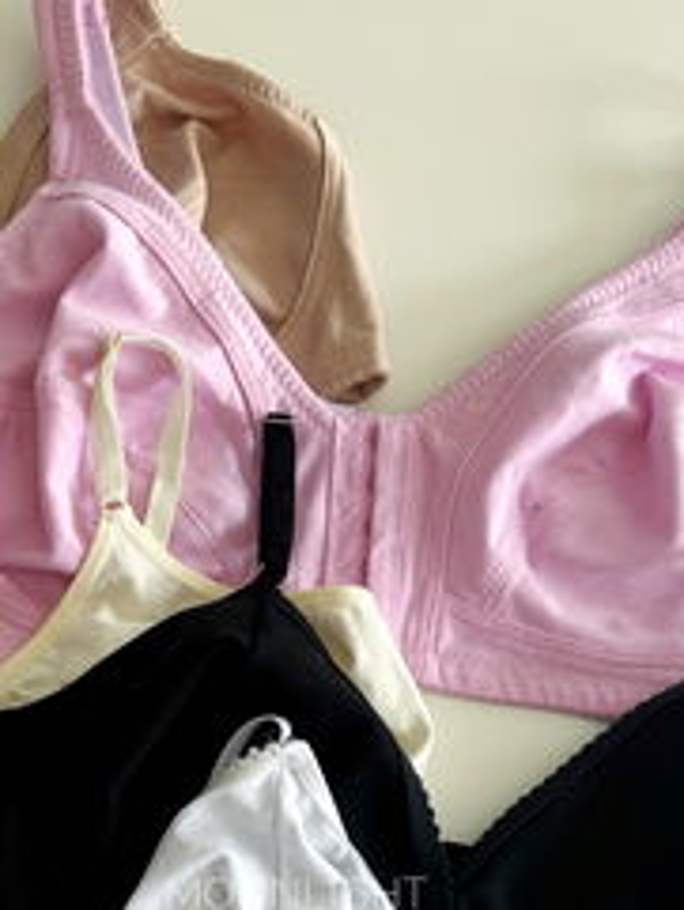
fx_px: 1395
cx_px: 151
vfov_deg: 33.9
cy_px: 844
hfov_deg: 27.1
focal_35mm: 53
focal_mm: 6.76
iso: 100
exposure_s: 1/100
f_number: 1.78
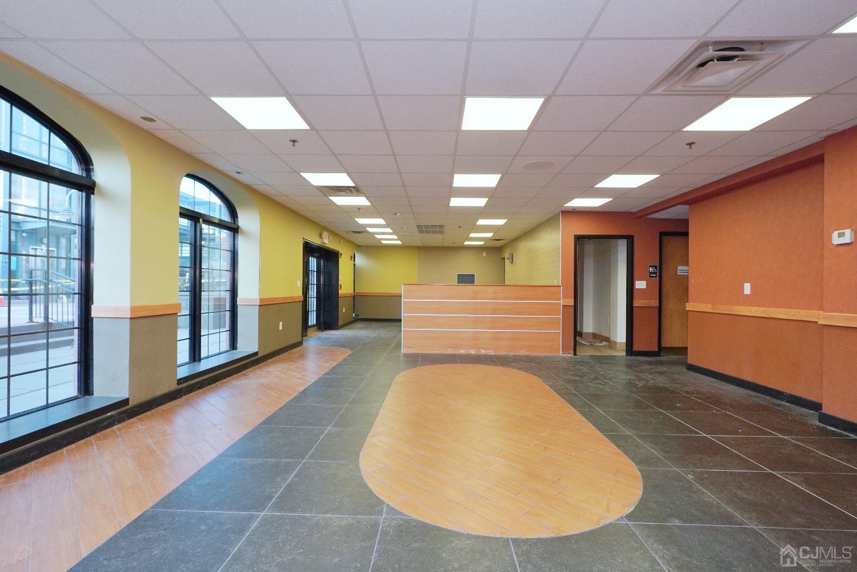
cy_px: 286
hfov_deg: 95.0
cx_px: 428
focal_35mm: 16
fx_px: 393
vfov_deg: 72.1
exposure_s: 1/160
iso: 400
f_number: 4
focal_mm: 11
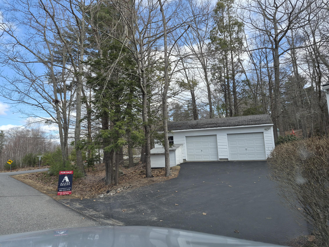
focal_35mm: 23
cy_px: 124
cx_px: 164
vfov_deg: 58.9
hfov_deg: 73.9
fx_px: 219
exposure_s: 1/1736
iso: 80
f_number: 1.8
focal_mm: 5.4
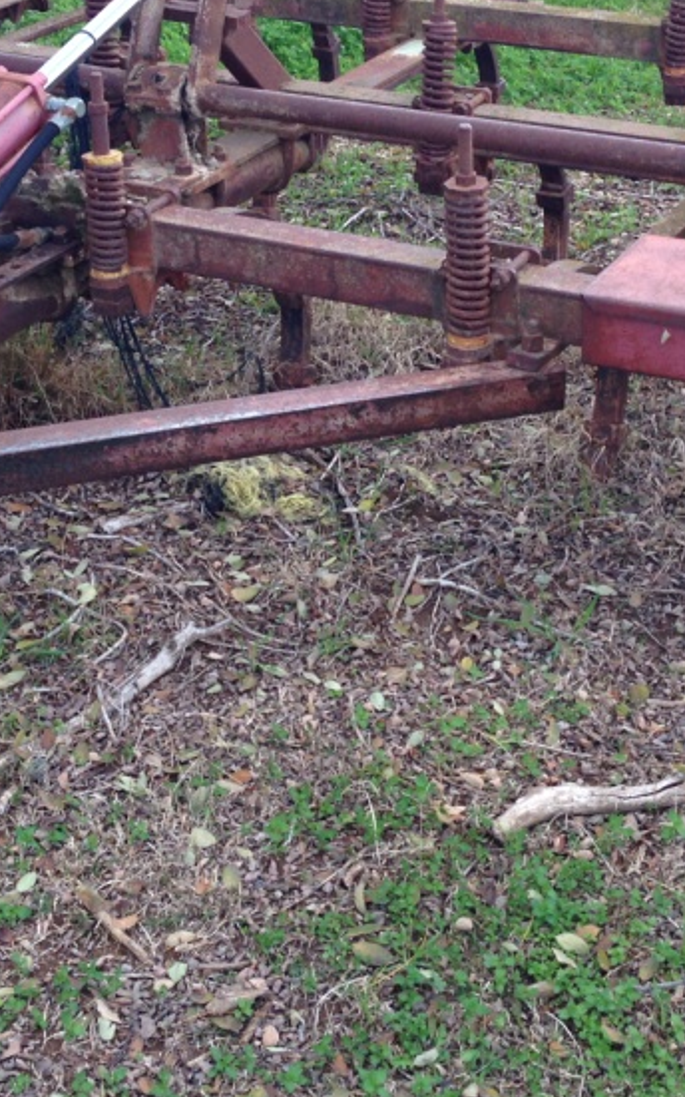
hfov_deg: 20.0
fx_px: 1943
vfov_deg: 31.2
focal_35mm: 65
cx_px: 352
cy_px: 340
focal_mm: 4.12
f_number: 2.4
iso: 50
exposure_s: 1/285
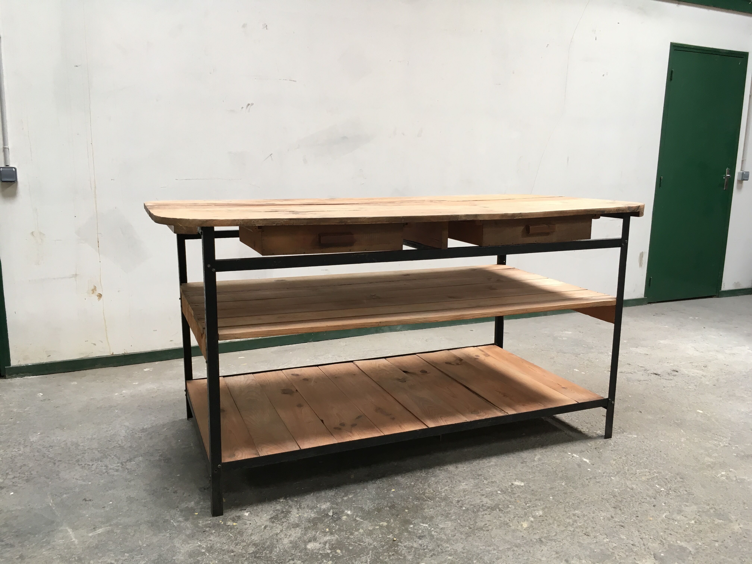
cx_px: 376
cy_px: 282
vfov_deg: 48.2
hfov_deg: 61.7
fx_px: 630
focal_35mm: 29
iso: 25
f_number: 2.2
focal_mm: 4.15
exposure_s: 1/33
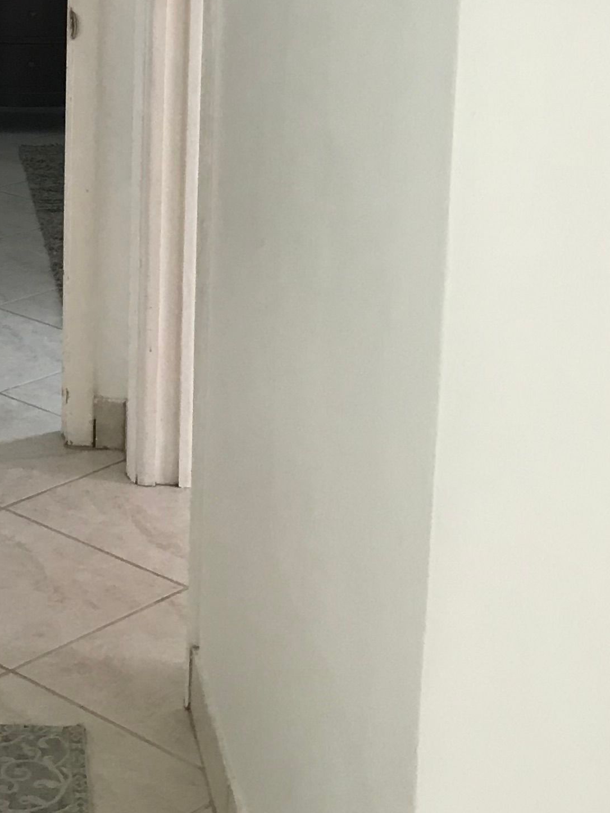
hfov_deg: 18.0
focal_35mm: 78
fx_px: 1832
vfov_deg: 24.3
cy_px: 76
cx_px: -118
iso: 40
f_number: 1.8
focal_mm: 3.99
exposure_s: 1/15
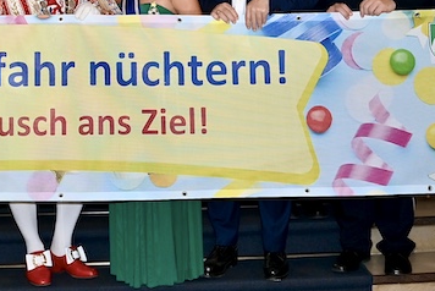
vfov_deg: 18.8
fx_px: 834
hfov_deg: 28.8
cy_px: -46
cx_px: 106
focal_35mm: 69
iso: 1100
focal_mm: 24
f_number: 4
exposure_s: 1/100
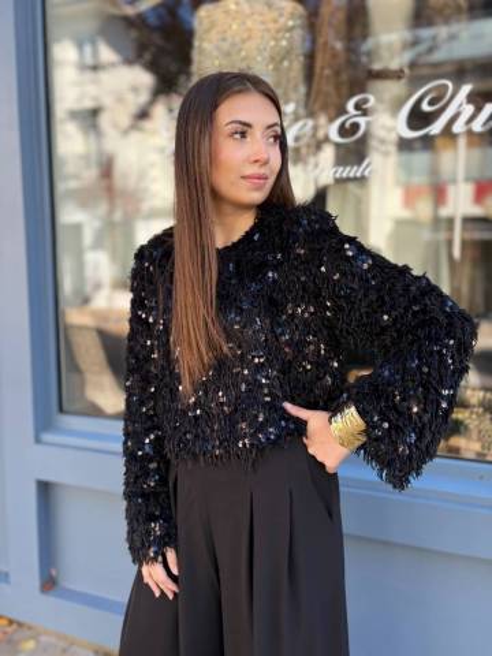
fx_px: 493
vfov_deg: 67.3
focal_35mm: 26
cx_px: 246
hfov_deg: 53.1
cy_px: 328
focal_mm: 5.96
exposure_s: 1/412
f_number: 1.6
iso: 50
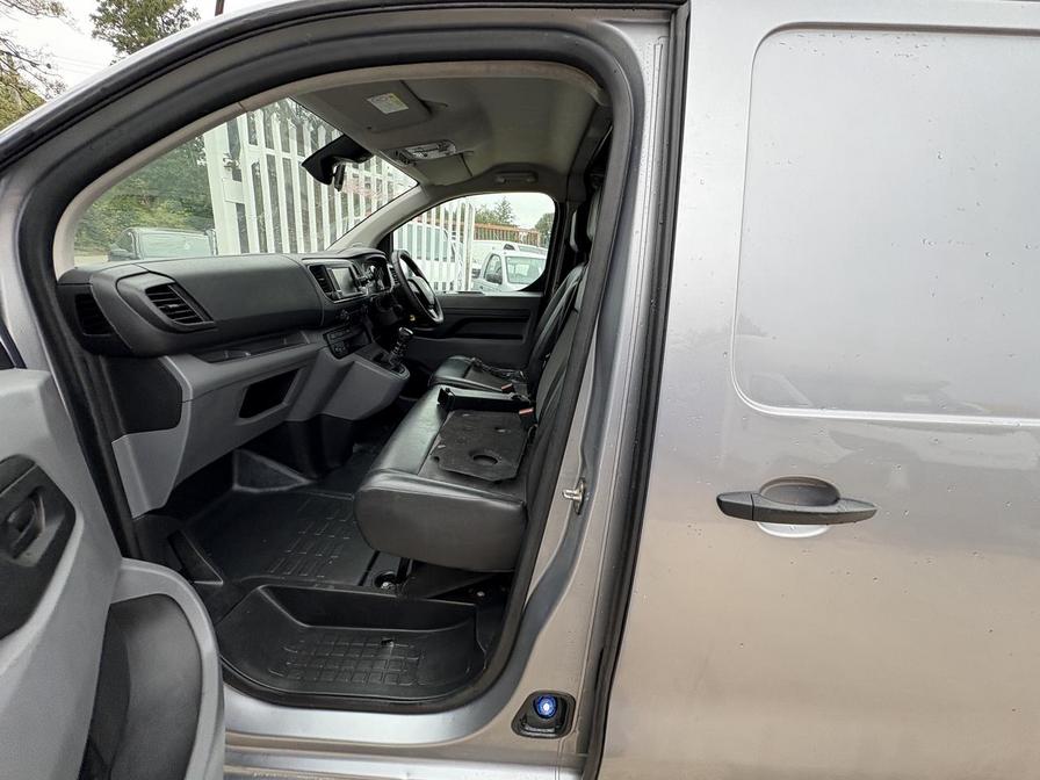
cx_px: 520
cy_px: 390
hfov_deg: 102.1
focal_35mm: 14
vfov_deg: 85.7
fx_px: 421
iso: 50
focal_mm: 2.22
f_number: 2.2
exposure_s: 1/99
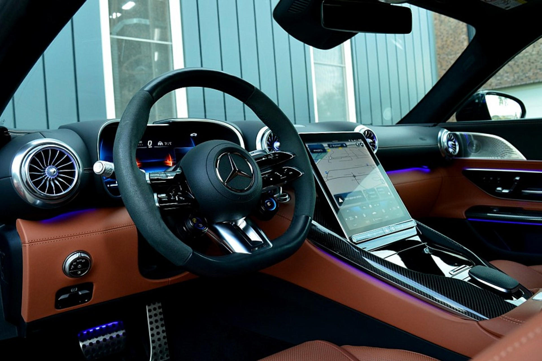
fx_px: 452
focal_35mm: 30
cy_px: 180
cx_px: 271
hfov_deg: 61.9
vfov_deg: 43.6
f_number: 6.3
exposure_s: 1/60
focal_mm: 20
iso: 800
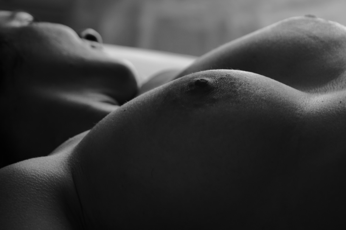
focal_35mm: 140
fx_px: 1344
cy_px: 117
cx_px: 173
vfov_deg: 9.8
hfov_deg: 14.7
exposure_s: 1/100
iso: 400
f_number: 5
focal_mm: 90
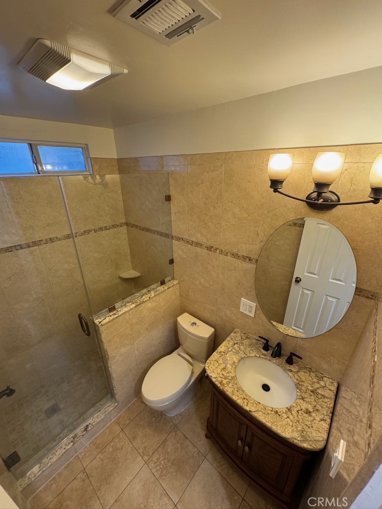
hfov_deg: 85.7
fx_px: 206
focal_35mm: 14
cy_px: 254
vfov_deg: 102.1
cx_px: 191
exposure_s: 1/60
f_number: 2.2
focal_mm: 2.22
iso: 160
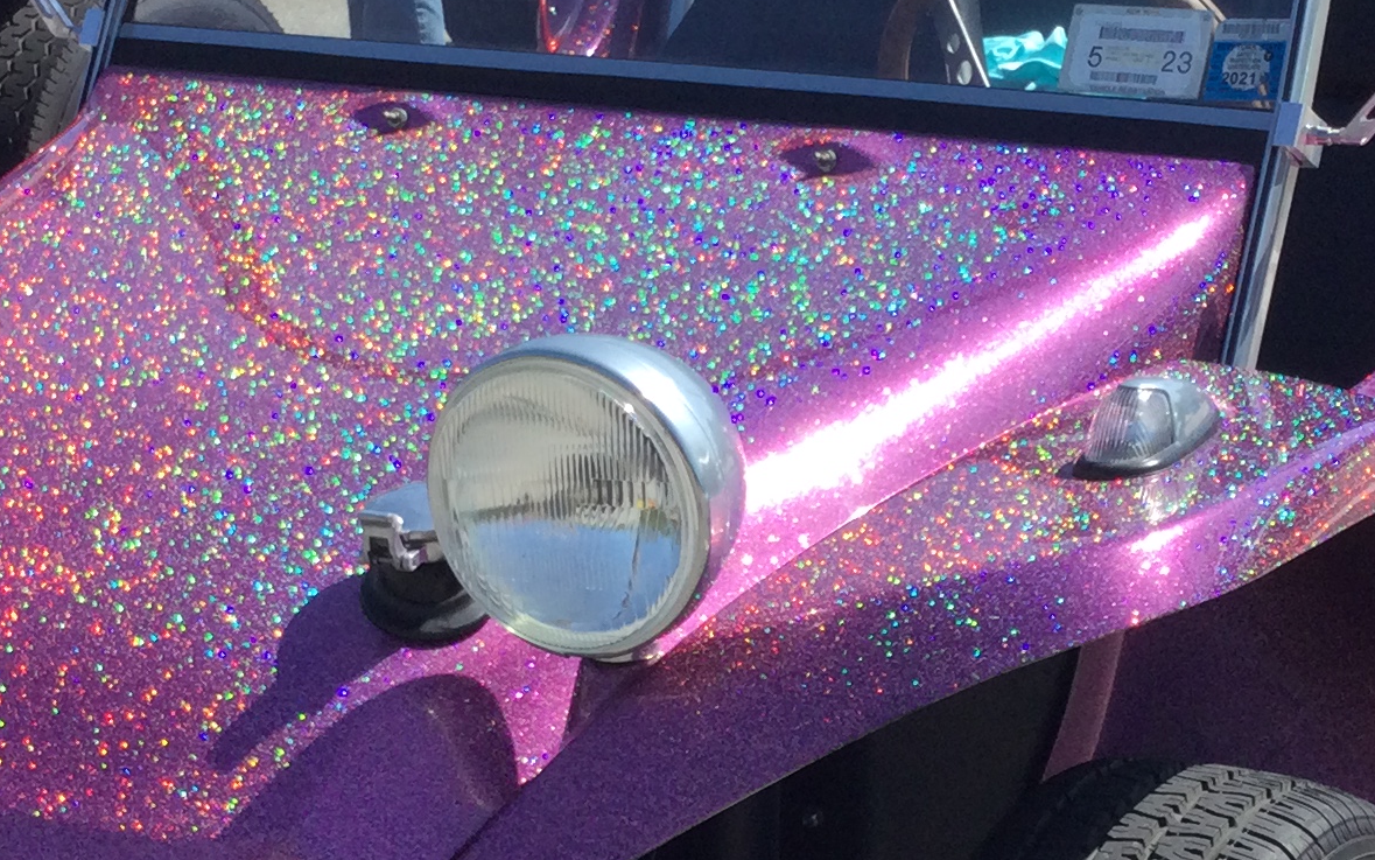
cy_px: 657
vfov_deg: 14.3
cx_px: 693
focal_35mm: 91
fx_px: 3410
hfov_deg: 22.8
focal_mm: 3.3
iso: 25
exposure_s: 1/769
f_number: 2.4
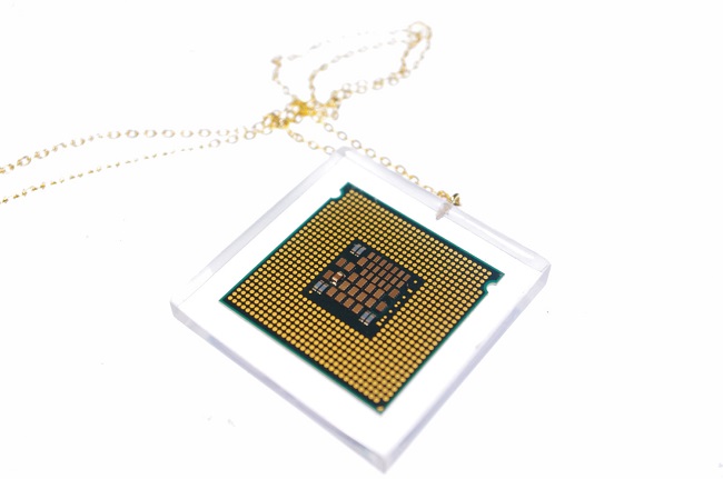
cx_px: 362
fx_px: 982
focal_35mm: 49
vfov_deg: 27.4
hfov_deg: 40.4
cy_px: 240
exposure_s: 1/100
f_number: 4.5
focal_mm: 32.5
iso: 500
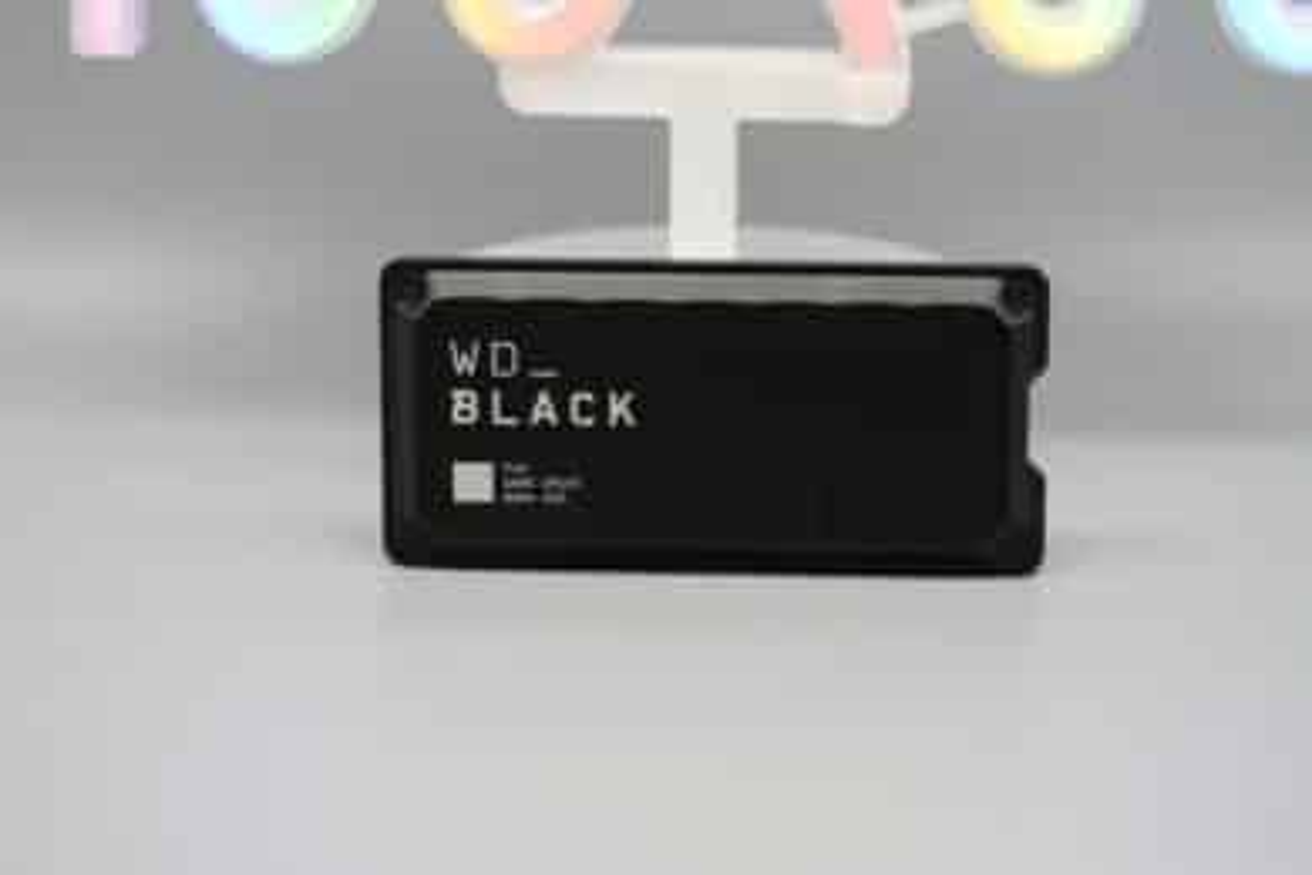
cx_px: 656
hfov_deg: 19.5
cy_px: 438
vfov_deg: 13.0
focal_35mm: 105
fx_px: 3826
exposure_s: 1/125
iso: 2000
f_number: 9
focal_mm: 105
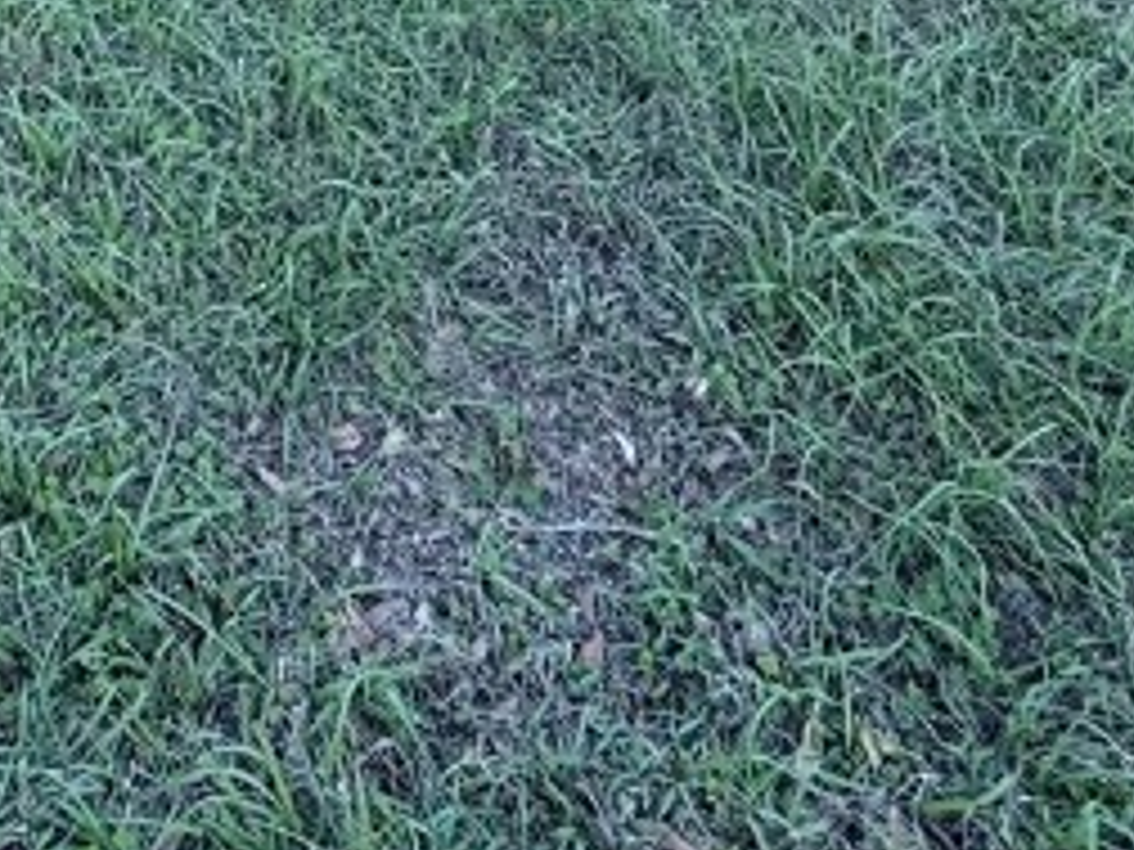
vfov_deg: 18.2
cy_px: -810
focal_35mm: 57
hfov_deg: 30.4
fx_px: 1867
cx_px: -104
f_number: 2.2
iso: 40
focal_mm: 2.22
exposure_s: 1/251
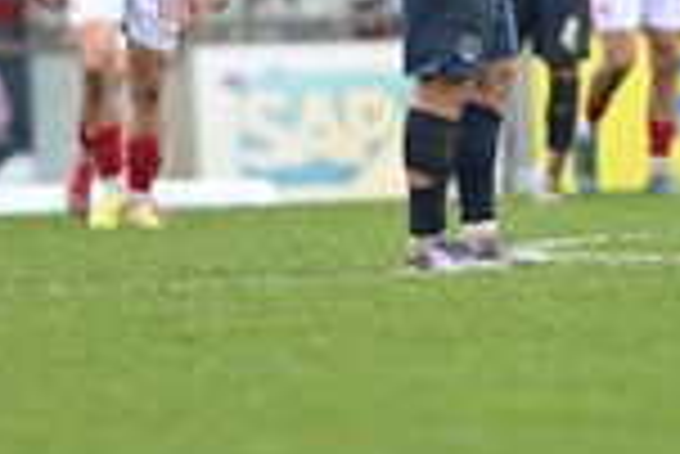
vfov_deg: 1.2
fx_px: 22518
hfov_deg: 1.7
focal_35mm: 1191
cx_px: 428
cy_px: -166
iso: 6400
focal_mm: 300
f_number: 2.8
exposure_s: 1/2000
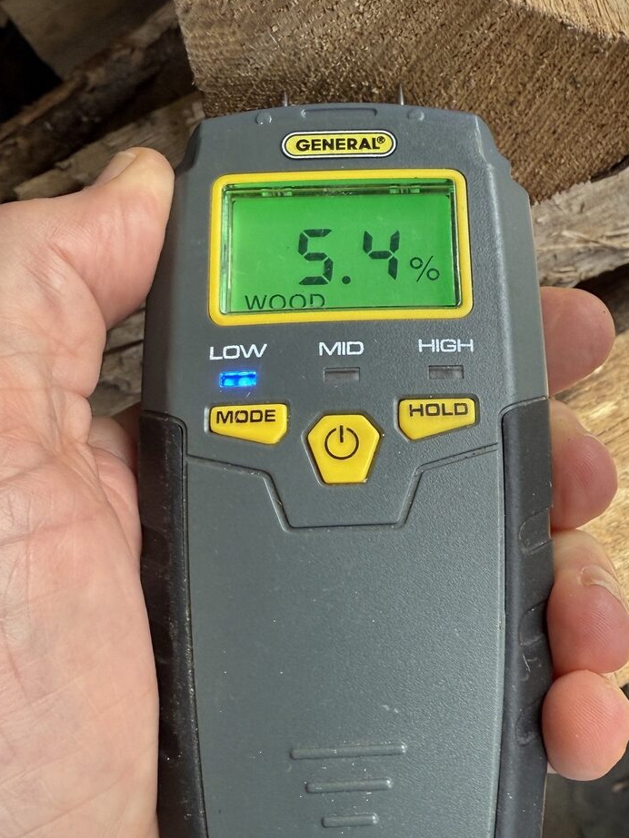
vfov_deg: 47.7
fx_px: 945
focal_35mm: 39
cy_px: 486
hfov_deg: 36.2
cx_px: 448
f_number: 2.2
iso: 100
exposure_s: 1/120
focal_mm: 2.22
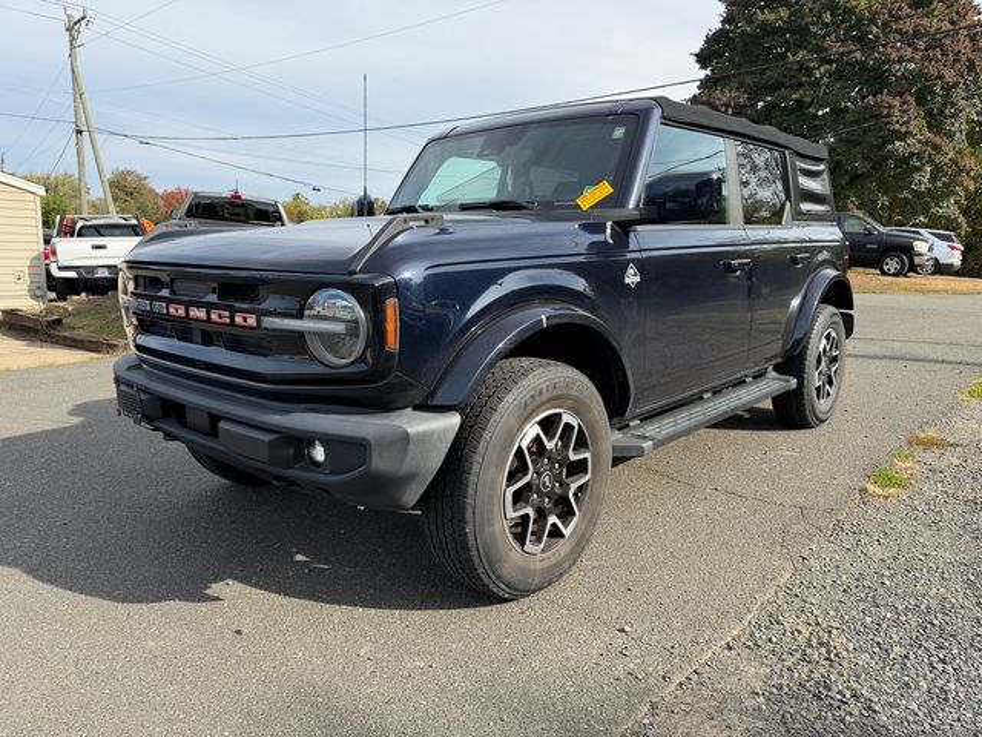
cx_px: 491
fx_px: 681
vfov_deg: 56.8
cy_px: 368
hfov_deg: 71.6
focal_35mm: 24
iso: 100
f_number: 1.78
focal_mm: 6.76
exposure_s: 1/2110
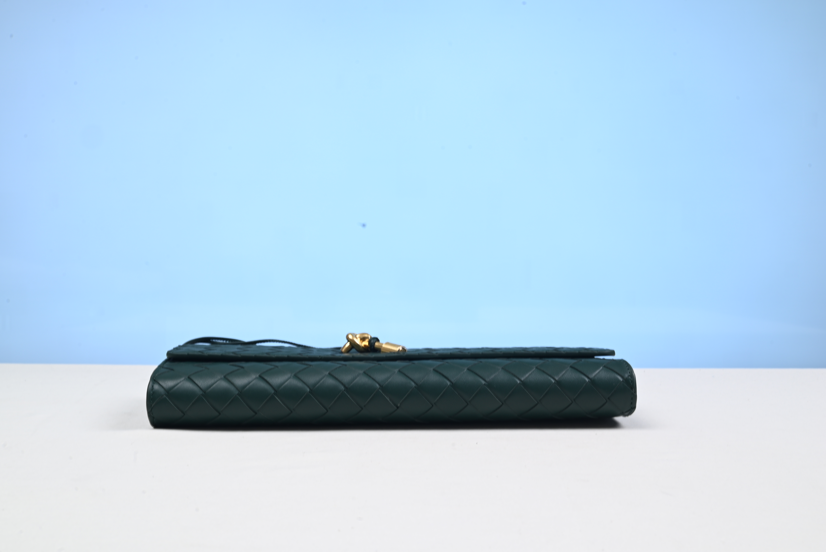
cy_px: 276
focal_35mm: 40
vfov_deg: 33.4
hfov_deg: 48.4
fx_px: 918
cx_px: 413
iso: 100
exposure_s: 1/2.5
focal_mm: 40
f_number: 16
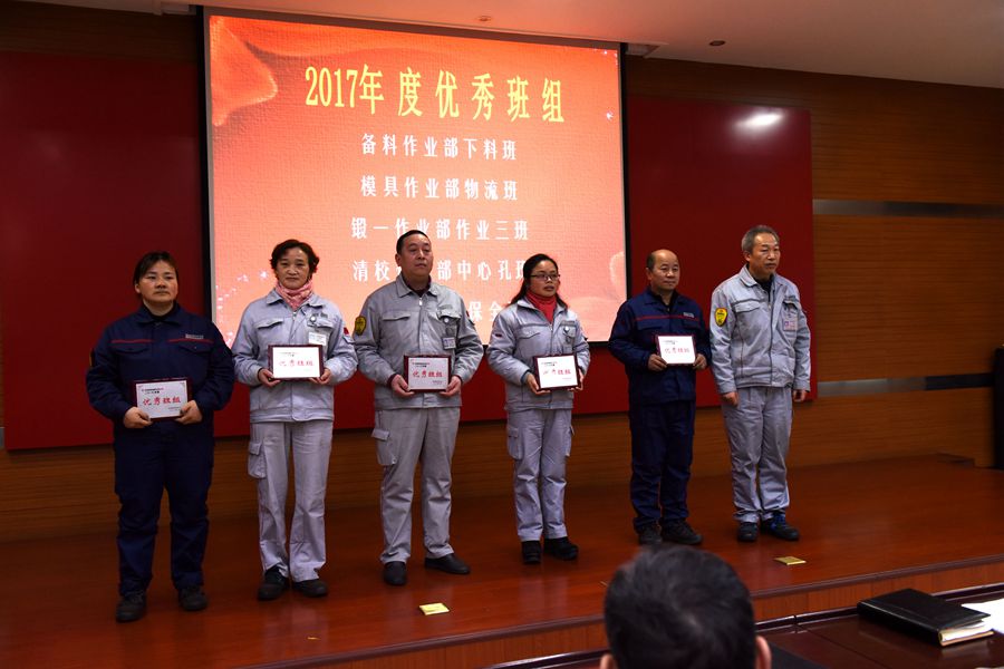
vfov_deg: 41.1
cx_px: 502
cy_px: 334
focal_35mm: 32
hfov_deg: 58.7
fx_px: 892
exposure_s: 1/100
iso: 1250
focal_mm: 32
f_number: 5
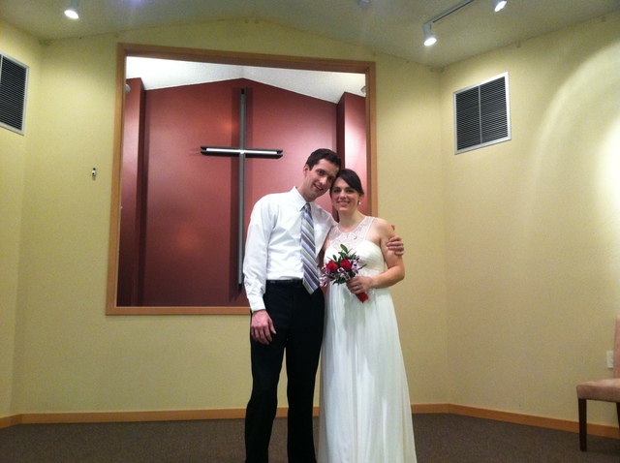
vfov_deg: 40.6
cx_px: 310
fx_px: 626
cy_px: 232
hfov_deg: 52.7
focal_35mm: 35
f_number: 2.8
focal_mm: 3.85
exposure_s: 1/15
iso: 200
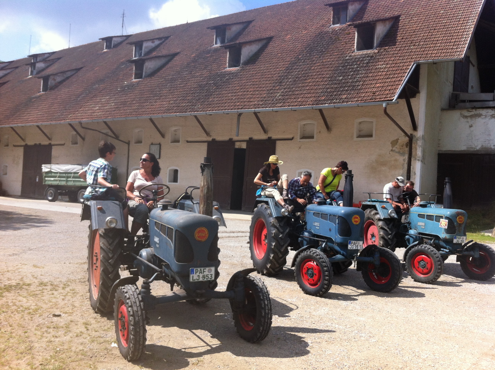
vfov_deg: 40.6
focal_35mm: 35
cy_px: 185
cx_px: 248
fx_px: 500
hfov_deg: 52.7
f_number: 2.8
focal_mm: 3.85
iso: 80
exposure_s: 1/914
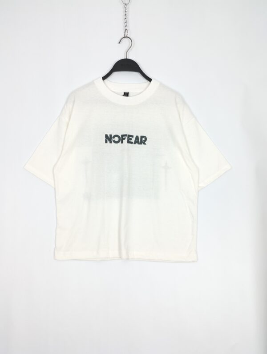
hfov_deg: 49.9
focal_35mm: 28
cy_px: 177
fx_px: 287
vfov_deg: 63.4
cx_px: 134
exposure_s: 1/15
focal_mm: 4.27
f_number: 1.8
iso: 100
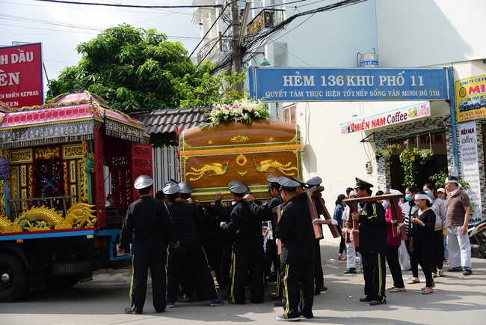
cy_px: 162
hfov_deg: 44.5
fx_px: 594
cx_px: 243
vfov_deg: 30.5
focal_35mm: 44
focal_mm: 44
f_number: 4
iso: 320
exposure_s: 1/2000
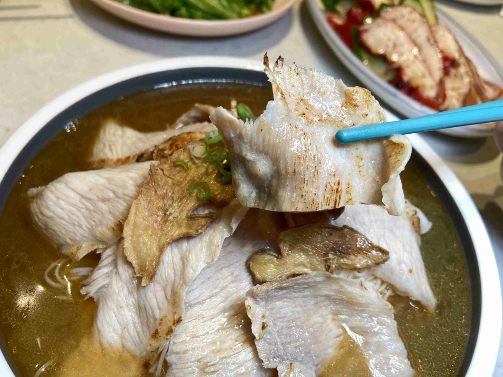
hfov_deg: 67.3
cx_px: 252
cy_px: 188
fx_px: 378
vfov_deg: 53.1
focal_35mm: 26
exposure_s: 1/124
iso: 32
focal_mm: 4.25
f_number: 1.8
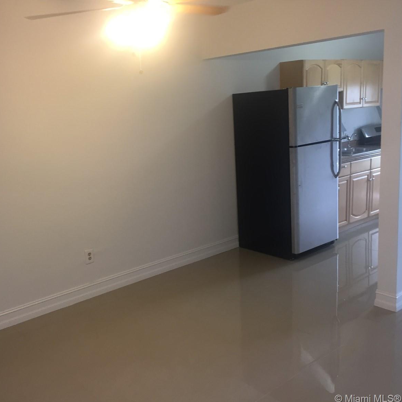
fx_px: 460
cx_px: 172
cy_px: 200
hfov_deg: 47.1
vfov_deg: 47.2
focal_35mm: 35
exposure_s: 1/30
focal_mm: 4.15
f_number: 2.2
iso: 64
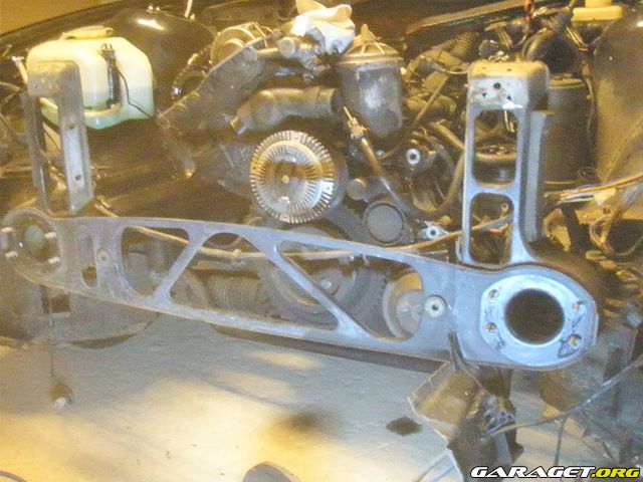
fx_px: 706
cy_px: 241
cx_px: 322
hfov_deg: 49.0
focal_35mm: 38
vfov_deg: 37.7
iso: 3200
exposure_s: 1/15
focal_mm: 6.7
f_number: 3.5
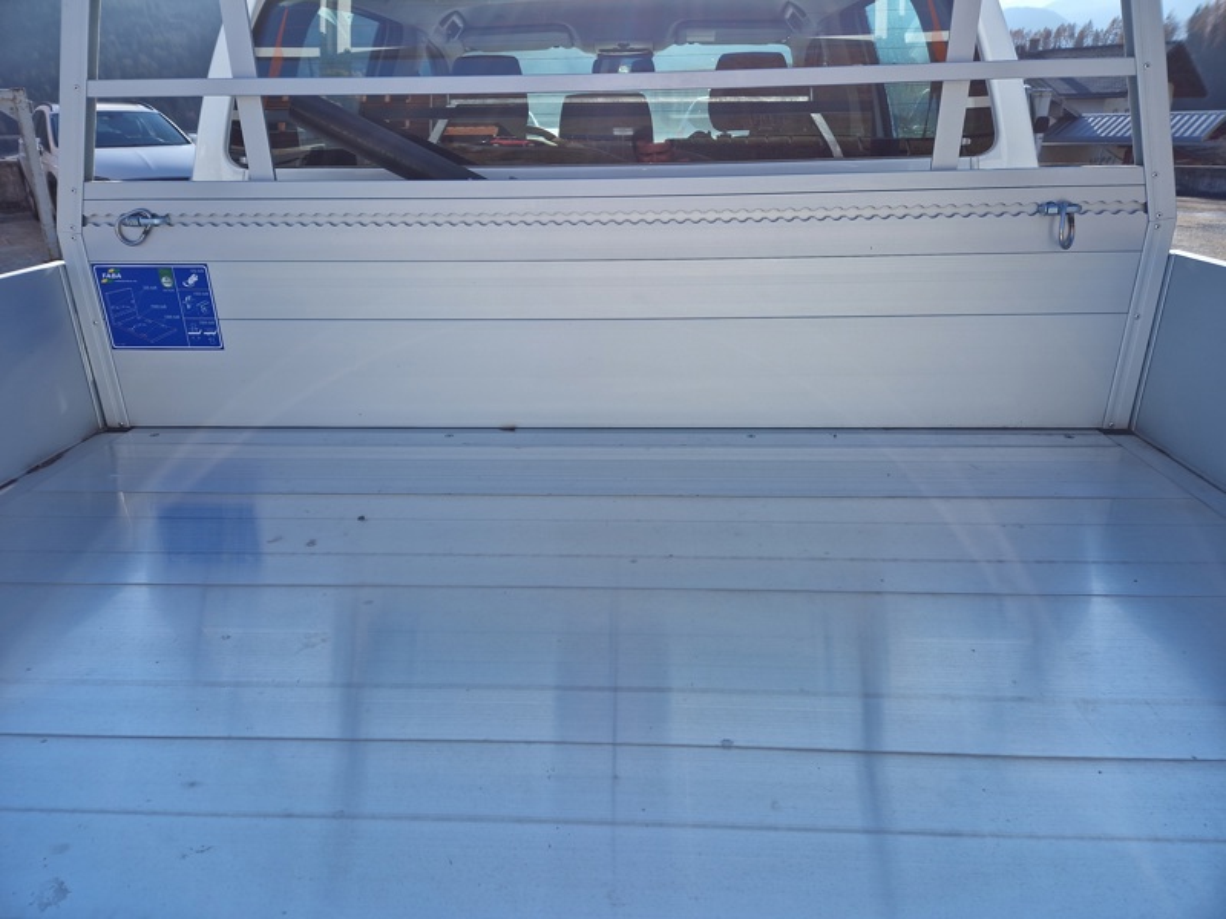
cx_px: 613
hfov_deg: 73.9
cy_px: 460
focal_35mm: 23
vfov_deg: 58.9
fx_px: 815
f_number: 1.8
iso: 50
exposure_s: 1/976
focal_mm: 5.4
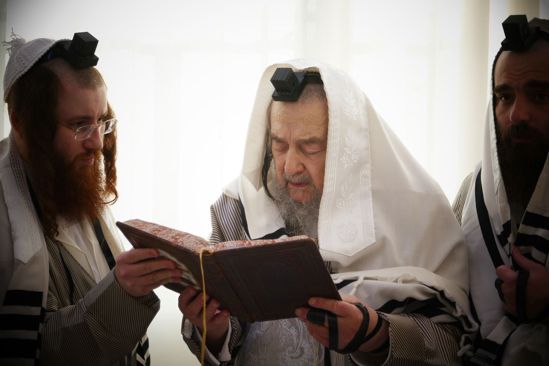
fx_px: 1357
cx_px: 274
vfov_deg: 15.4
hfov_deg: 22.9
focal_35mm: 89
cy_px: 185
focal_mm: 31.9
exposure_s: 1/80
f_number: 4.9
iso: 125
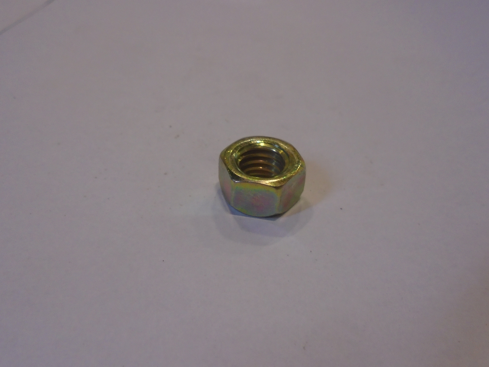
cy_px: 184
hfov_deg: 67.3
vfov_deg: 53.1
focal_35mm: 26
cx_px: 244
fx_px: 367
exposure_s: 1/30
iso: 250
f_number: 3.2
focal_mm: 4.6
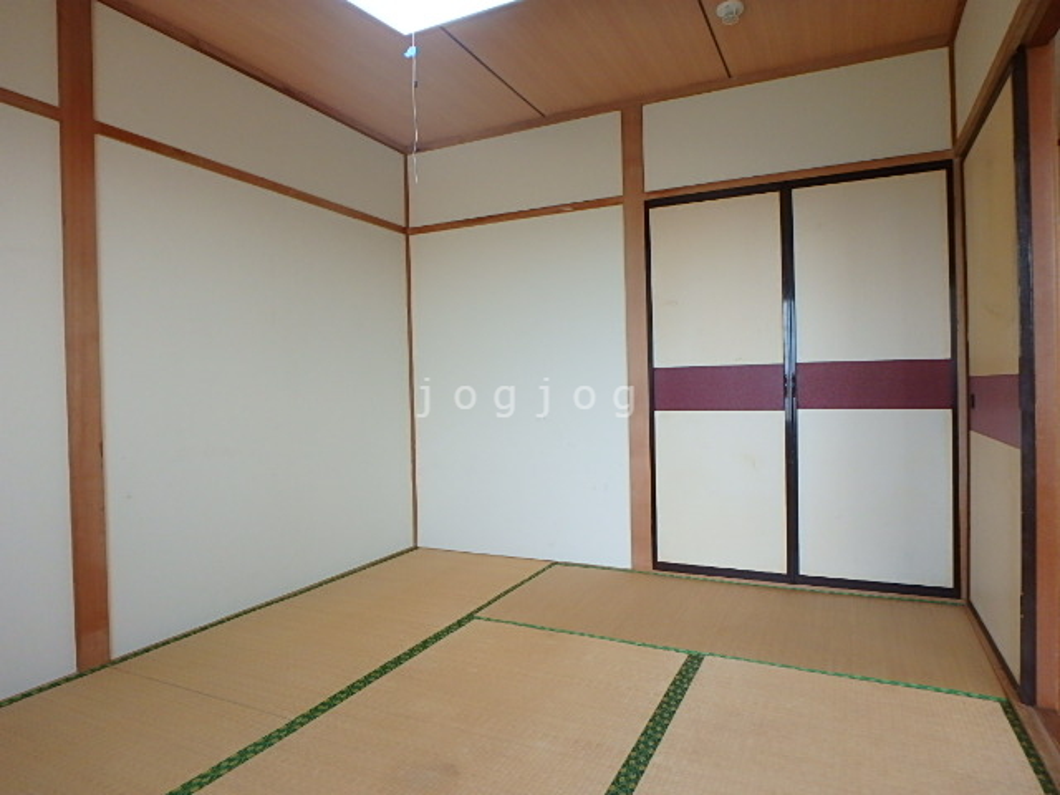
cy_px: 398
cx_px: 530
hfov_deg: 79.0
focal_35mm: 21
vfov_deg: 63.4
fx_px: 643
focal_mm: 3.7
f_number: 3.5
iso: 200
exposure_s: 1/60
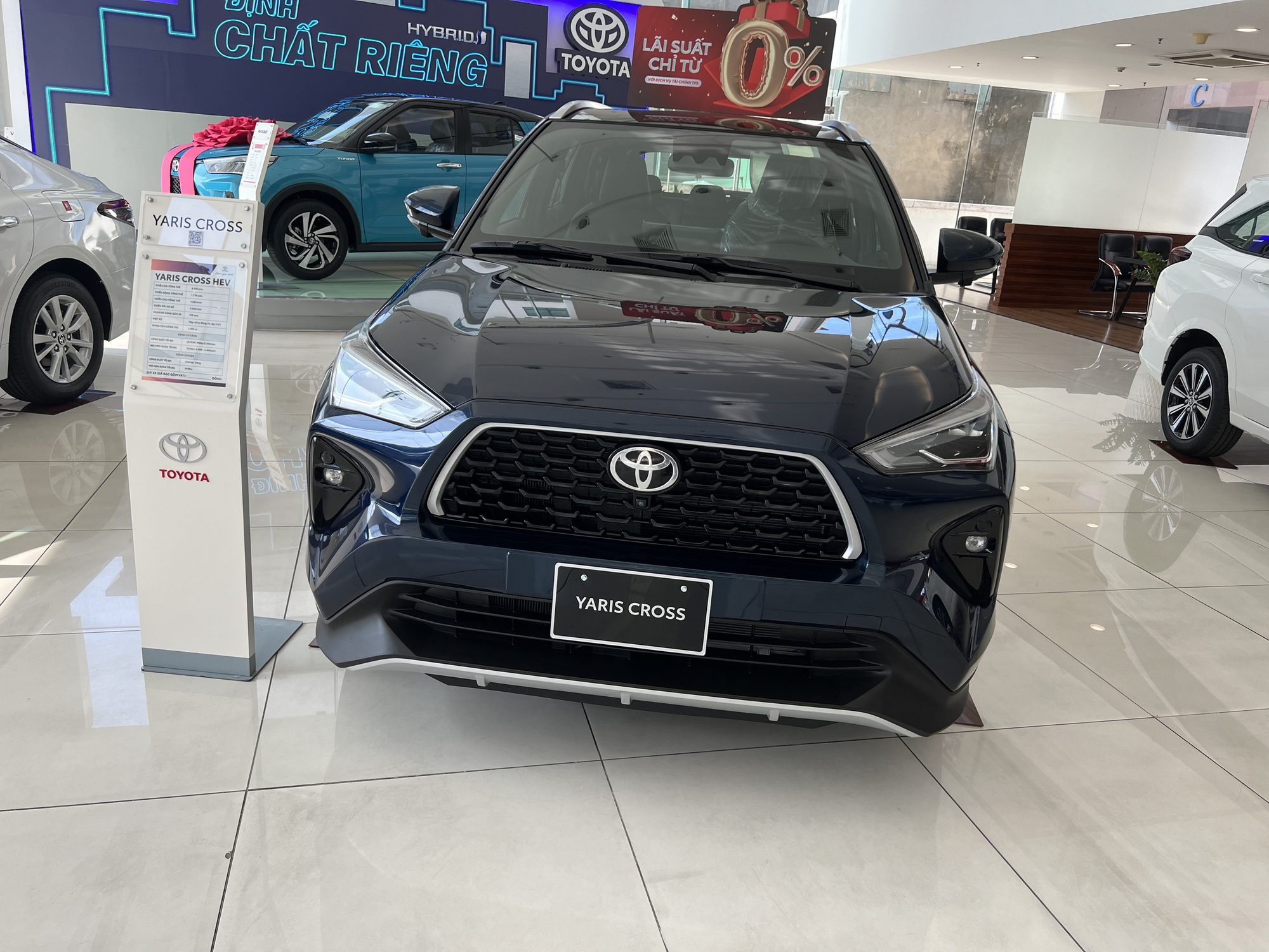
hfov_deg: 67.3
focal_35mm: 26
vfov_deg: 53.1
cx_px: 634
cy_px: 476
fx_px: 953
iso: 50
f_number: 1.5
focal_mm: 5.7
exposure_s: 1/421
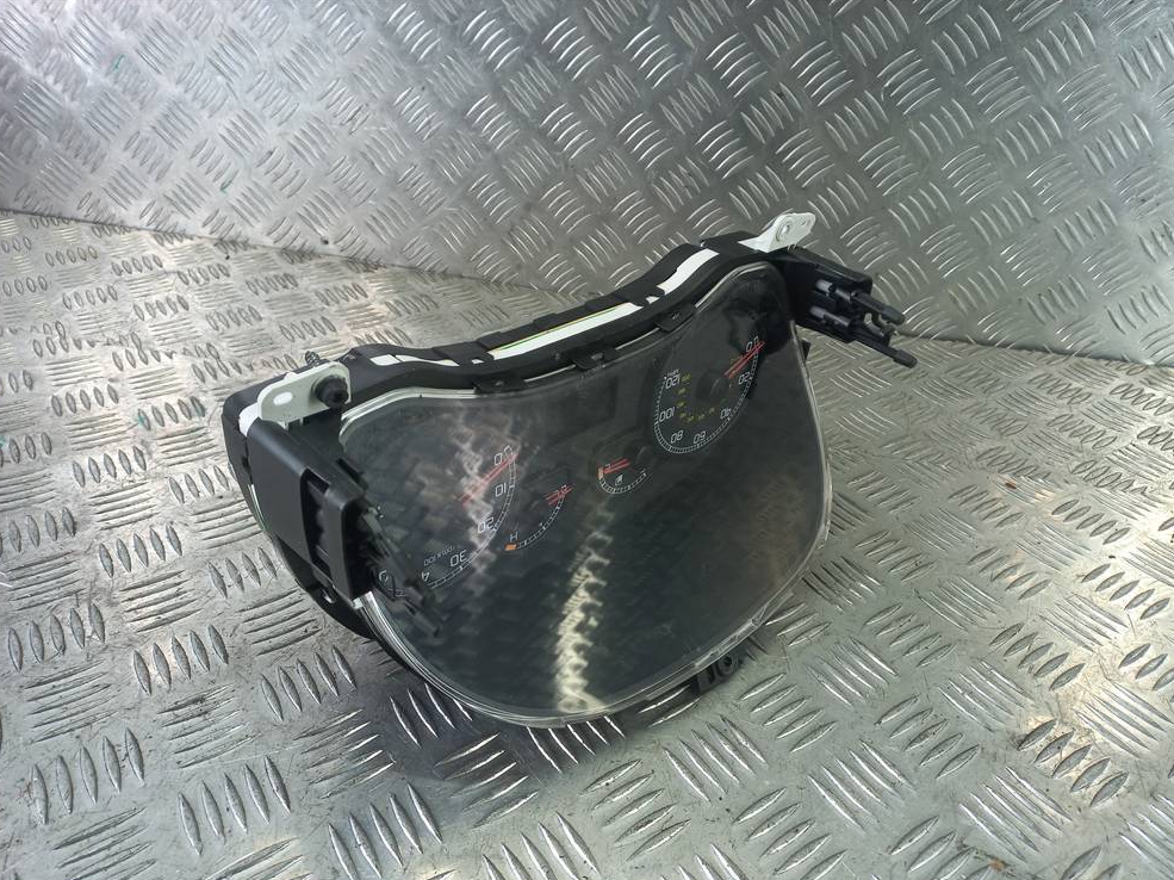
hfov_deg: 67.3
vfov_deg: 53.0
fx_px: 881
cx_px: 596
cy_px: 454
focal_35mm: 26
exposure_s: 1/50
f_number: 1.8
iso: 50
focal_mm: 4.6
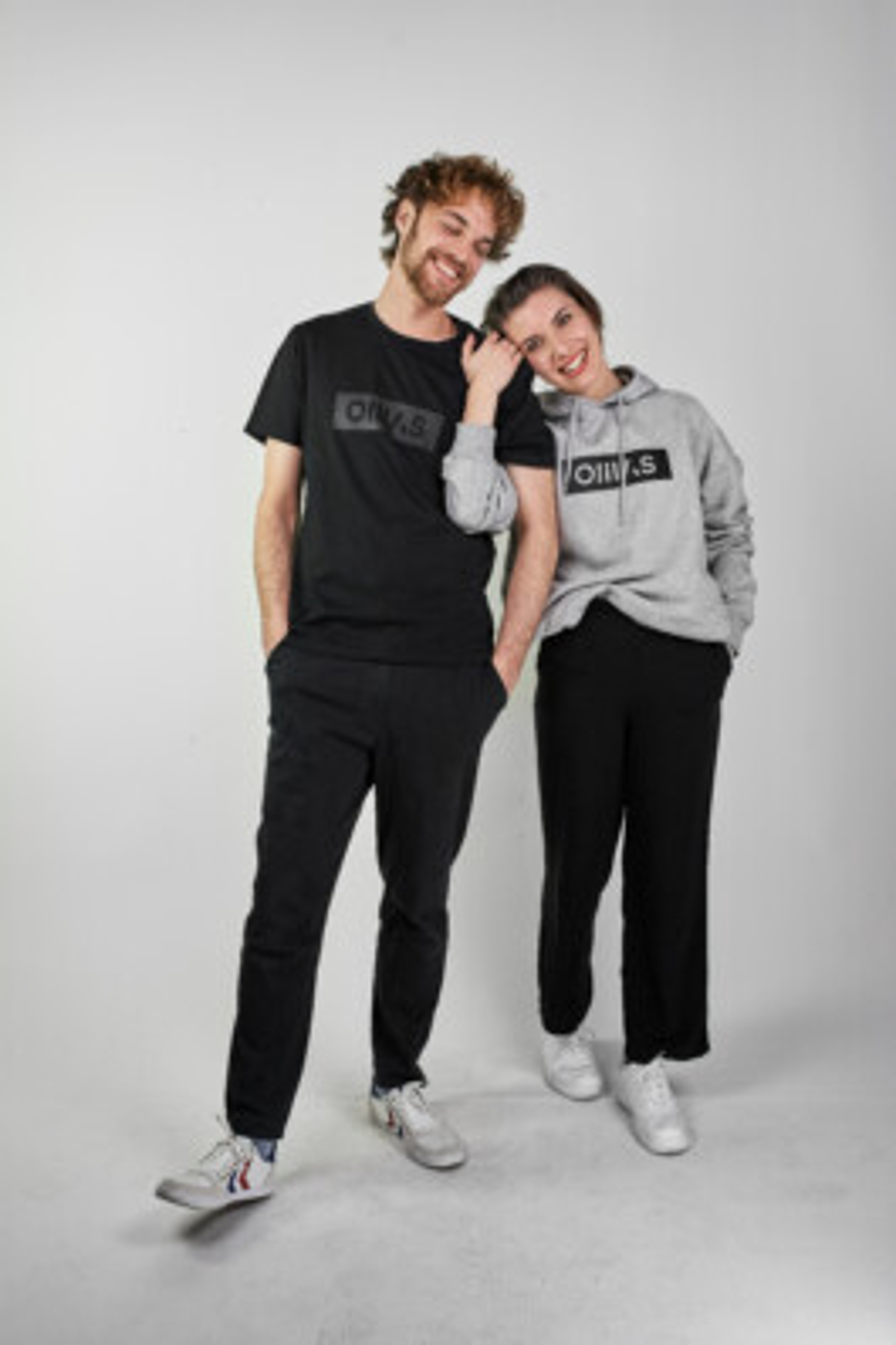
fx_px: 1308
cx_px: 448
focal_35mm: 35
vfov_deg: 54.5
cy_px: 672
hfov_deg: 37.8
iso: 500
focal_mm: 35
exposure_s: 1/200
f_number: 5.6
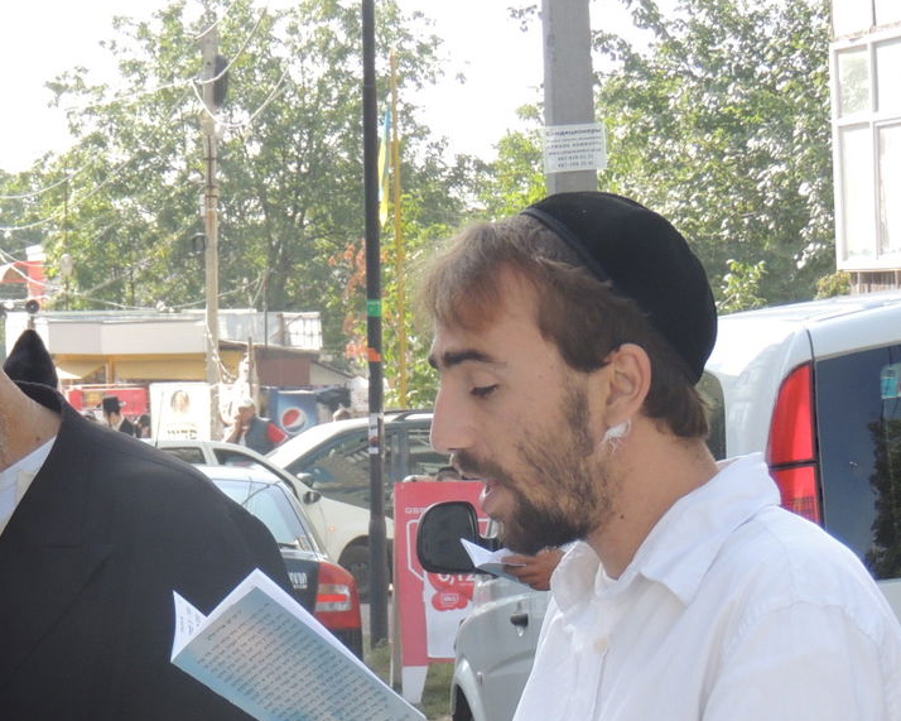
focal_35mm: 134
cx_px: 218
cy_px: 590
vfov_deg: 11.5
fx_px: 3573
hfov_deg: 14.3
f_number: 3.9
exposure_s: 1/400
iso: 200
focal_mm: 12.4
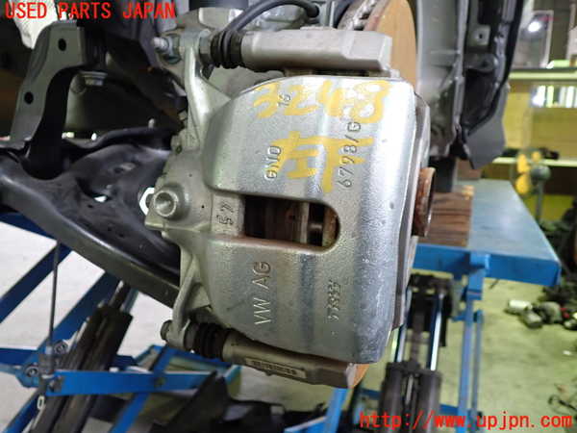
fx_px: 500
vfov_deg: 46.8
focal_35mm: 30
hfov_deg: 60.0
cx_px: 288
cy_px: 216
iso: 500
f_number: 2.3
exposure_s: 1/30
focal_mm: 5.4
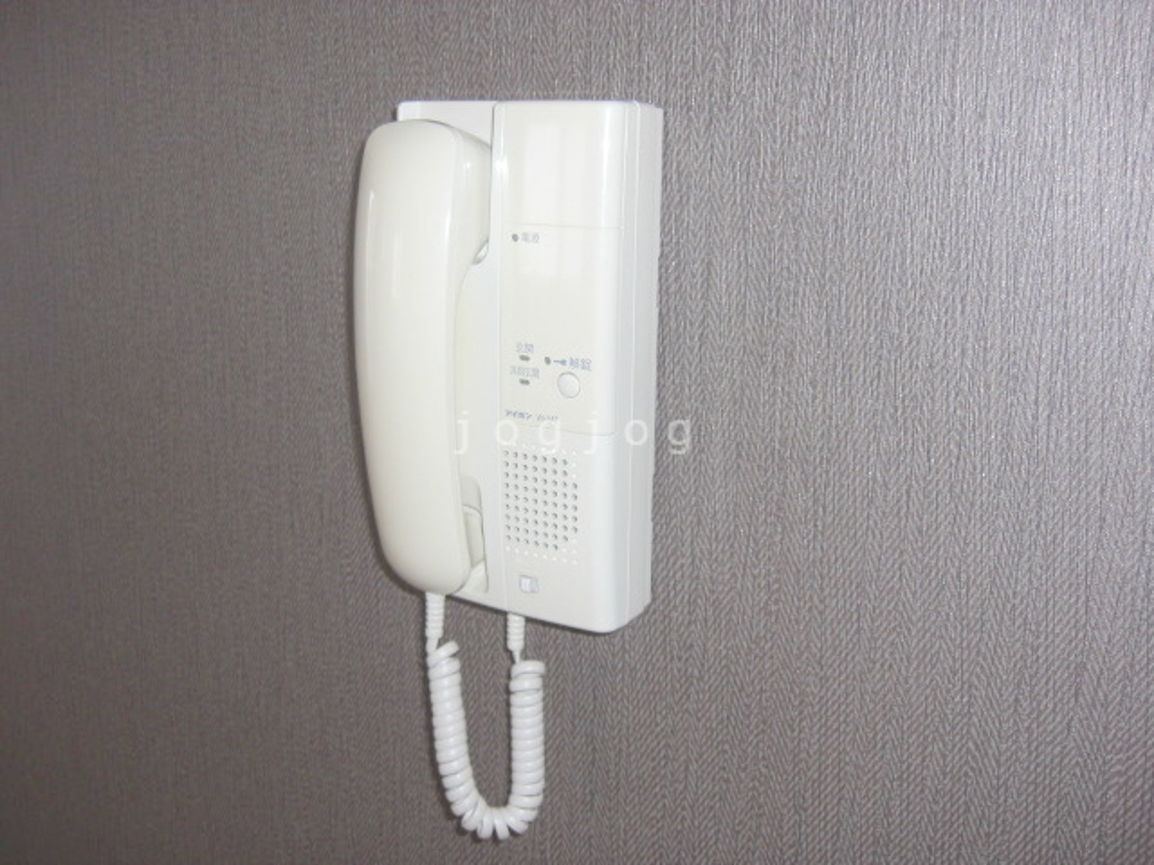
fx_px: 1267
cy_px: 432
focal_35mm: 38
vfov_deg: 37.7
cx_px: 577
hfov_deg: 49.0
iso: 100
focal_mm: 7.9
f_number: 2.8
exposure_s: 1/60
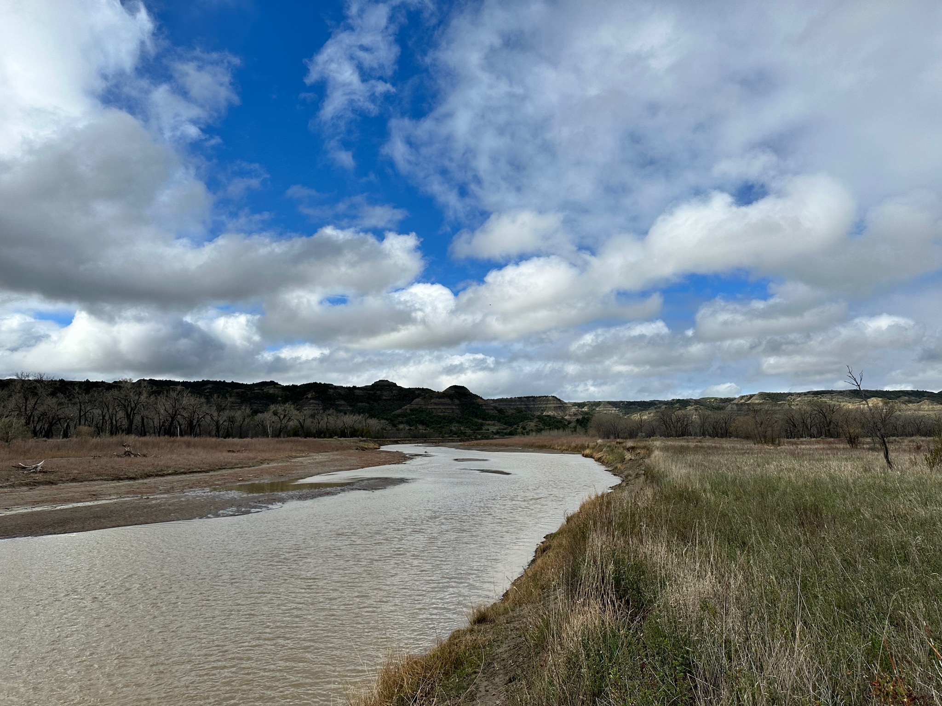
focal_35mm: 24
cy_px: 353
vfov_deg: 56.8
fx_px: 653
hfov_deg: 71.6
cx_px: 471
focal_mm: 6.86
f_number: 1.78
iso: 80
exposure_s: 1/8197
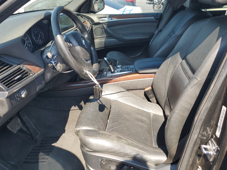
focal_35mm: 30
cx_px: 117
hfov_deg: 60.0
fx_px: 197
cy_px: 80
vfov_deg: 46.8
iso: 50
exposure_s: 1/476
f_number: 1.5
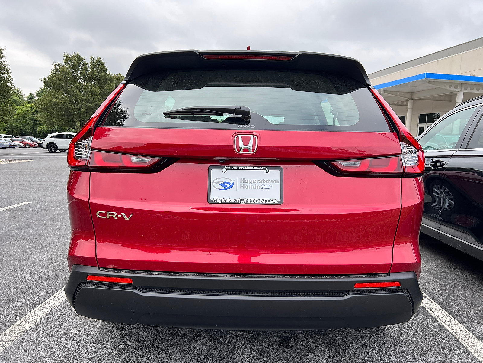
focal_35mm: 26
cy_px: 182
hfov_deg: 67.3
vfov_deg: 53.1
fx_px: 363
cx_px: 242
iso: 50
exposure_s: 1/808
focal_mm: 5.7
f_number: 1.5
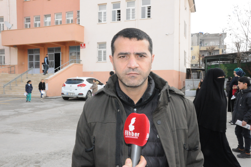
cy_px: 84
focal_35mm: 33
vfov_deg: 39.9
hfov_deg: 57.3
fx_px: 230
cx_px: 126
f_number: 25
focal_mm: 22
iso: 3200
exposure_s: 1/200
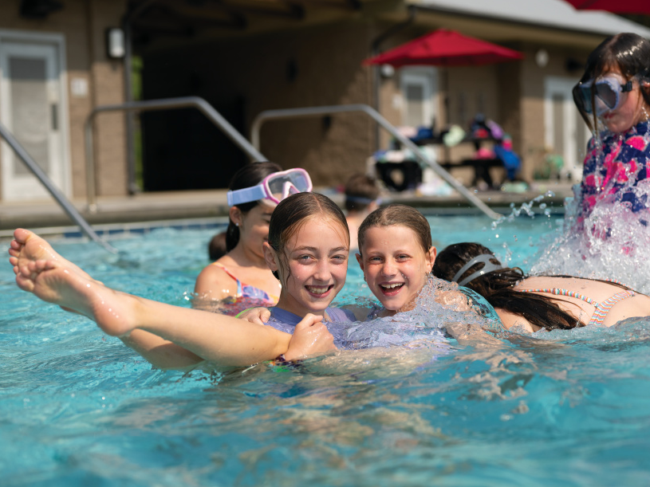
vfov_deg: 24.8
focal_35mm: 59
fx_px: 1108
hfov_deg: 32.7
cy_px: 249
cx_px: 353
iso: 180
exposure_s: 1/5000
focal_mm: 50
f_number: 2.8
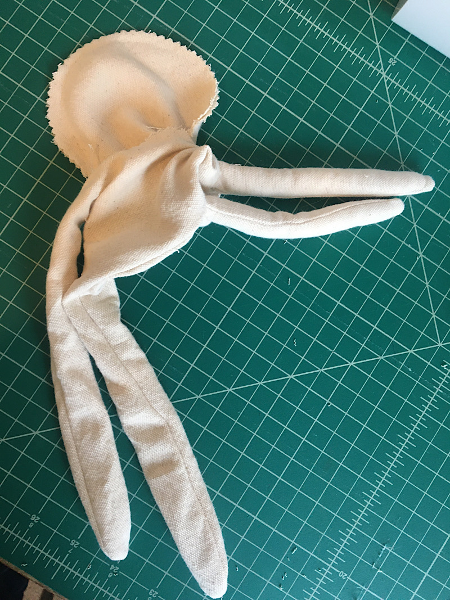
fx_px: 503
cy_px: 300
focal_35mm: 29
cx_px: 225
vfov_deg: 61.7
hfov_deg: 48.2
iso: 80
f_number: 2.2
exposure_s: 1/30
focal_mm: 4.15
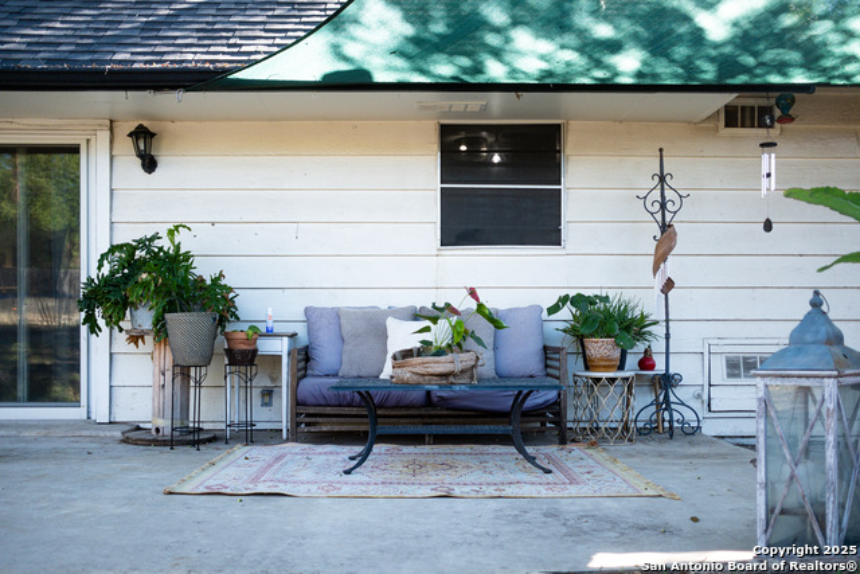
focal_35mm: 35
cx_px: 430
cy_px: 287
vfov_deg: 37.9
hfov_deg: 54.4
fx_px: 836
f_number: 2
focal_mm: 23
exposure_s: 1/800
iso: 500
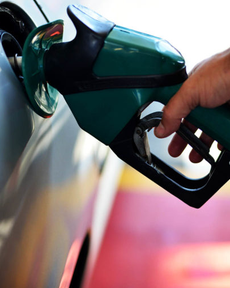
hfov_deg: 21.5
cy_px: 144
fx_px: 604
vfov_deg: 26.8
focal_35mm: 71
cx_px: 141
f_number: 2.5
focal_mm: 50
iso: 640
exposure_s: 1/800
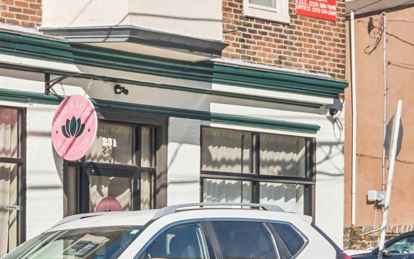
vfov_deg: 12.1
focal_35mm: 108
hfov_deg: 18.7
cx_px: -20
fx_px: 1219
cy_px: 53
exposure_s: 1/800
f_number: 8
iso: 250
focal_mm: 24
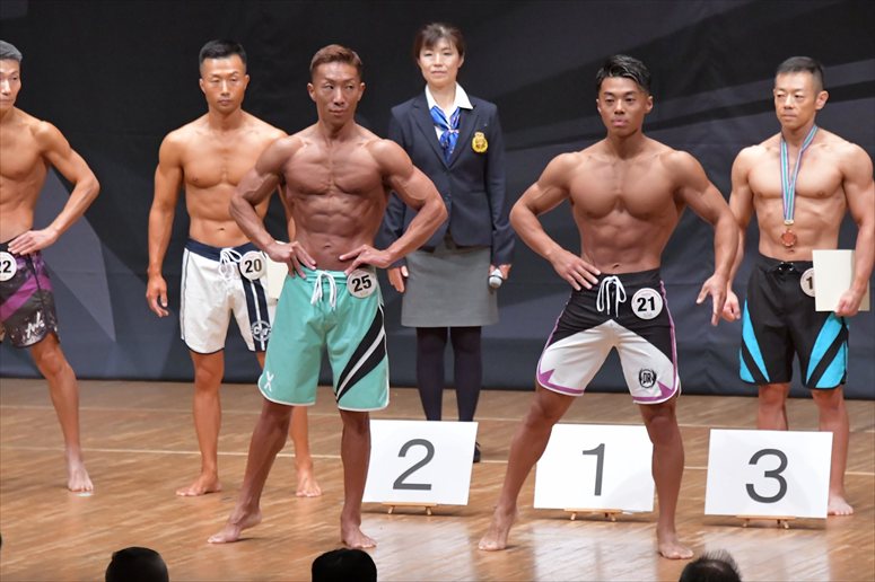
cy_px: 291
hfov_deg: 7.2
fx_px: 6924
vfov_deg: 4.8
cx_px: 438
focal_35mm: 285
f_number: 5.6
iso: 8000
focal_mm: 190
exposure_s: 1/400
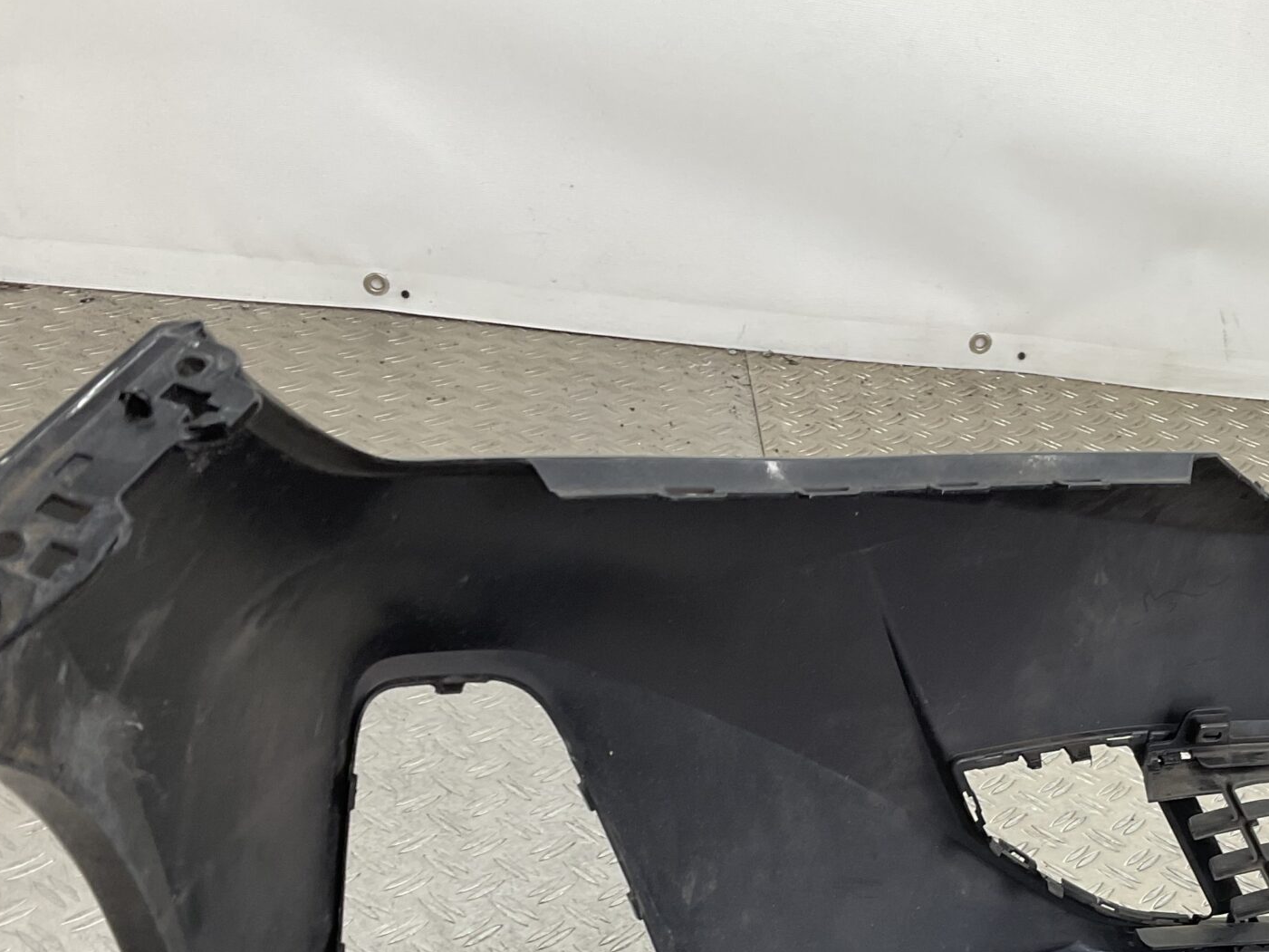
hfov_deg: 35.5
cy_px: 809
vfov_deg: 26.8
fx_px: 1943
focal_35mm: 53
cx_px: 917
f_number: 1.8
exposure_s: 1/100
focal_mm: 3
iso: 25
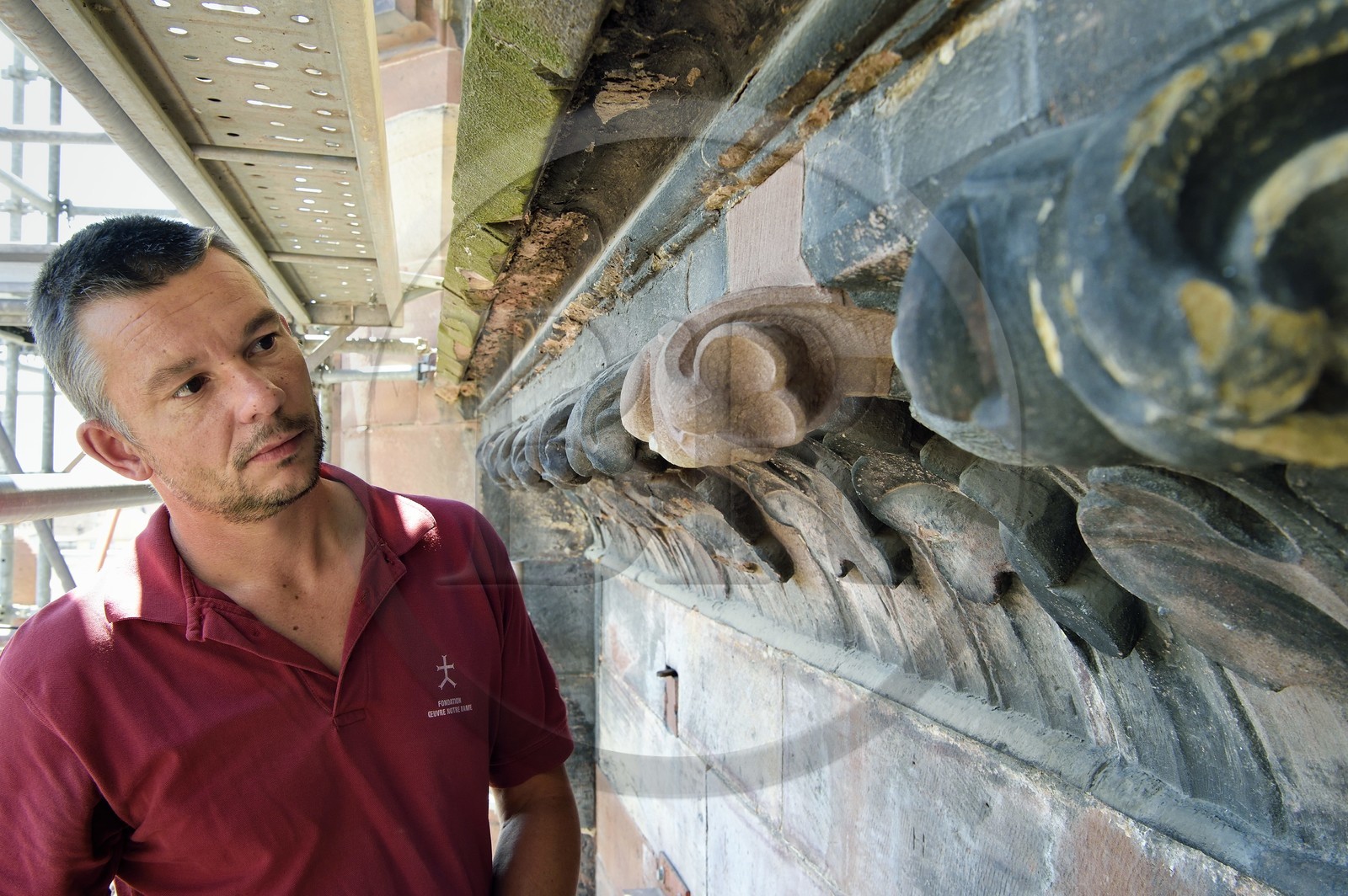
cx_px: 674
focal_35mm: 32
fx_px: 1197
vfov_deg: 41.0
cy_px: 448
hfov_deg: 58.8
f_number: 10
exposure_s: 1/100
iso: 800
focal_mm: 32
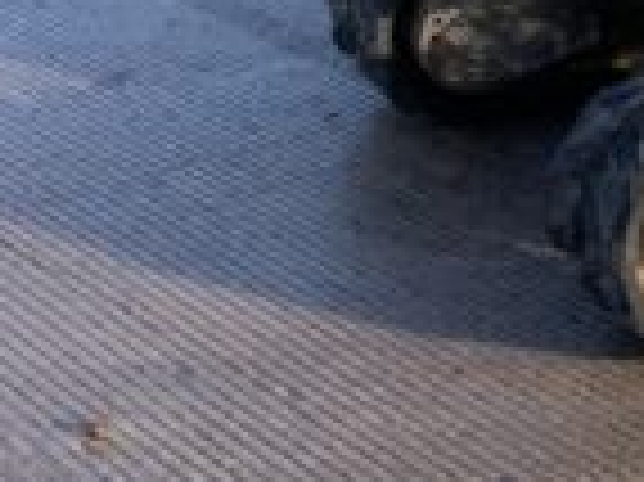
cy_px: -459
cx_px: 1333
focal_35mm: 130
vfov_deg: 10.5
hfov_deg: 13.0
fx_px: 2417
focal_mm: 3
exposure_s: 1/545
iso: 16
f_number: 1.8
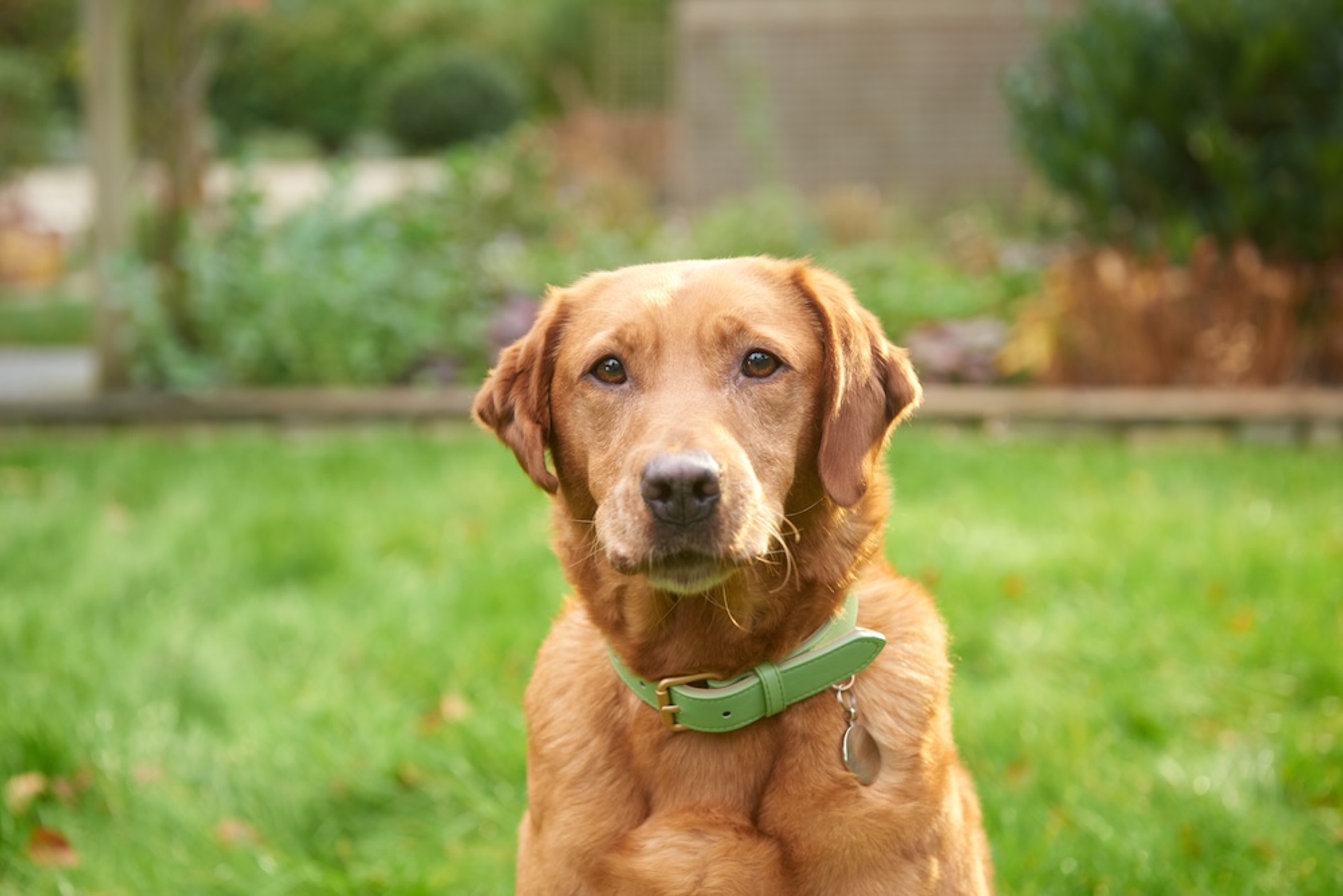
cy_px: 448
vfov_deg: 19.5
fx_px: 2612
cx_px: 672
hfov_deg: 28.8
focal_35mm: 70
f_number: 4.5
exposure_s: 1/100
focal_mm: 70
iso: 400
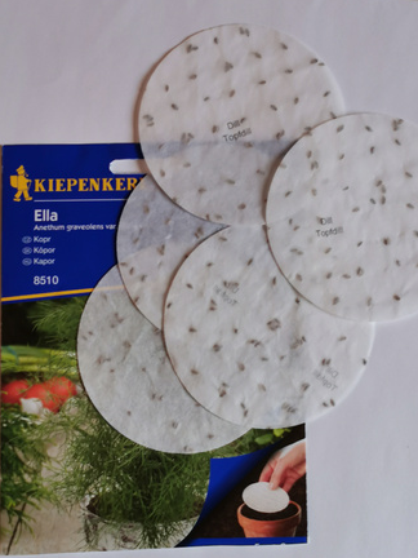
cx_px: 203
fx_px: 1240
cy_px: 284
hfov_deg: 19.1
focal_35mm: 77
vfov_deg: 25.3
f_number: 1.6
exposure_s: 1/100
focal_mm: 5.56
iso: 80
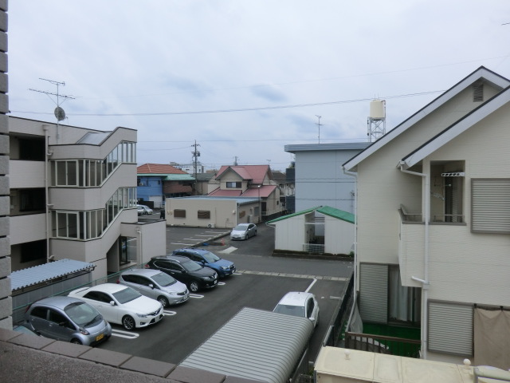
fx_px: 354
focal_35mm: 24
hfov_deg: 71.6
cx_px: 255
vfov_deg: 56.8
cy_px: 192
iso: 80
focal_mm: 4.3
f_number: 3.2
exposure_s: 1/60
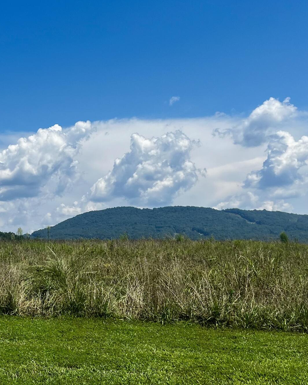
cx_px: 18
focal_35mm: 57
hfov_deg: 25.6
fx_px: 649
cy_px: 239
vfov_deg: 32.9
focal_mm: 5.7
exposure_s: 1/6211
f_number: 1.5
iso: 50
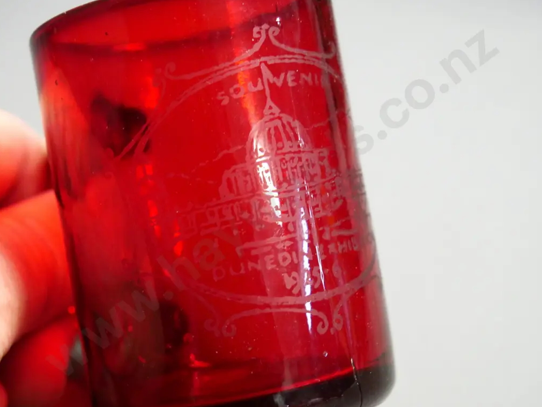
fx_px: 1205
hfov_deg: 25.3
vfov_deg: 19.1
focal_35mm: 77
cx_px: 271
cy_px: 205
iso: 3200
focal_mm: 38
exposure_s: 1/50
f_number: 5.4
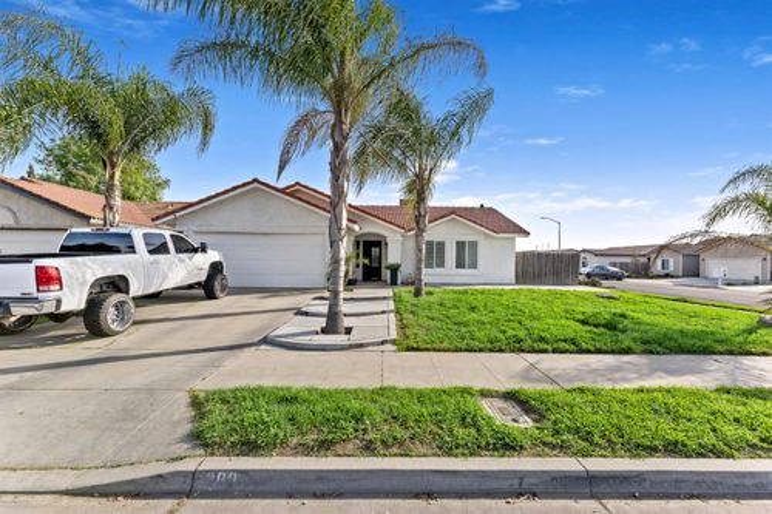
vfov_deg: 81.2
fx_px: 300
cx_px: 386
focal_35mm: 14
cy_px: 257
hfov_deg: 104.3
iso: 80
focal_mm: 14
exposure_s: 1/125
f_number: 9
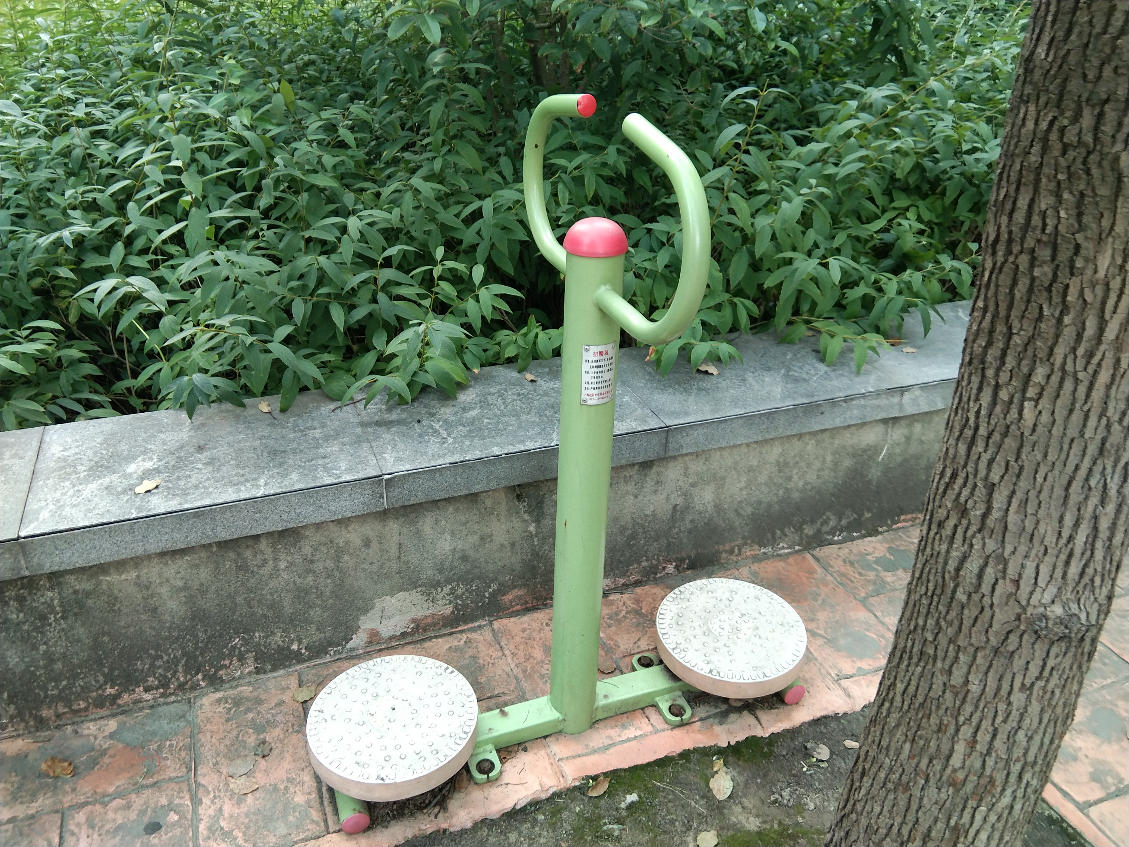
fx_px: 1011
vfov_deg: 45.4
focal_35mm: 31
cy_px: 424
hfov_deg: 58.4
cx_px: 564
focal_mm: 3.69
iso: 250
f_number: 2.2
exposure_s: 1/33.3
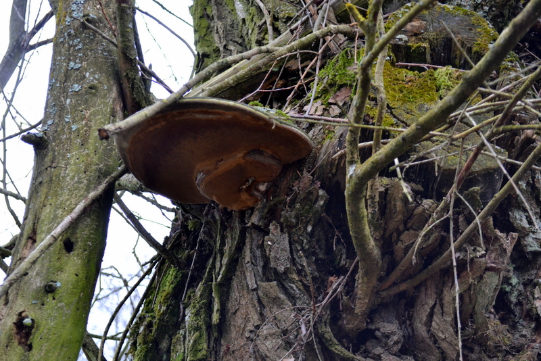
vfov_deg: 22.6
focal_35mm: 60
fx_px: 902
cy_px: 180
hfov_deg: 33.4
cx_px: 270
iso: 400
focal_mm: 40
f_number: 5.3
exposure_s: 1/60
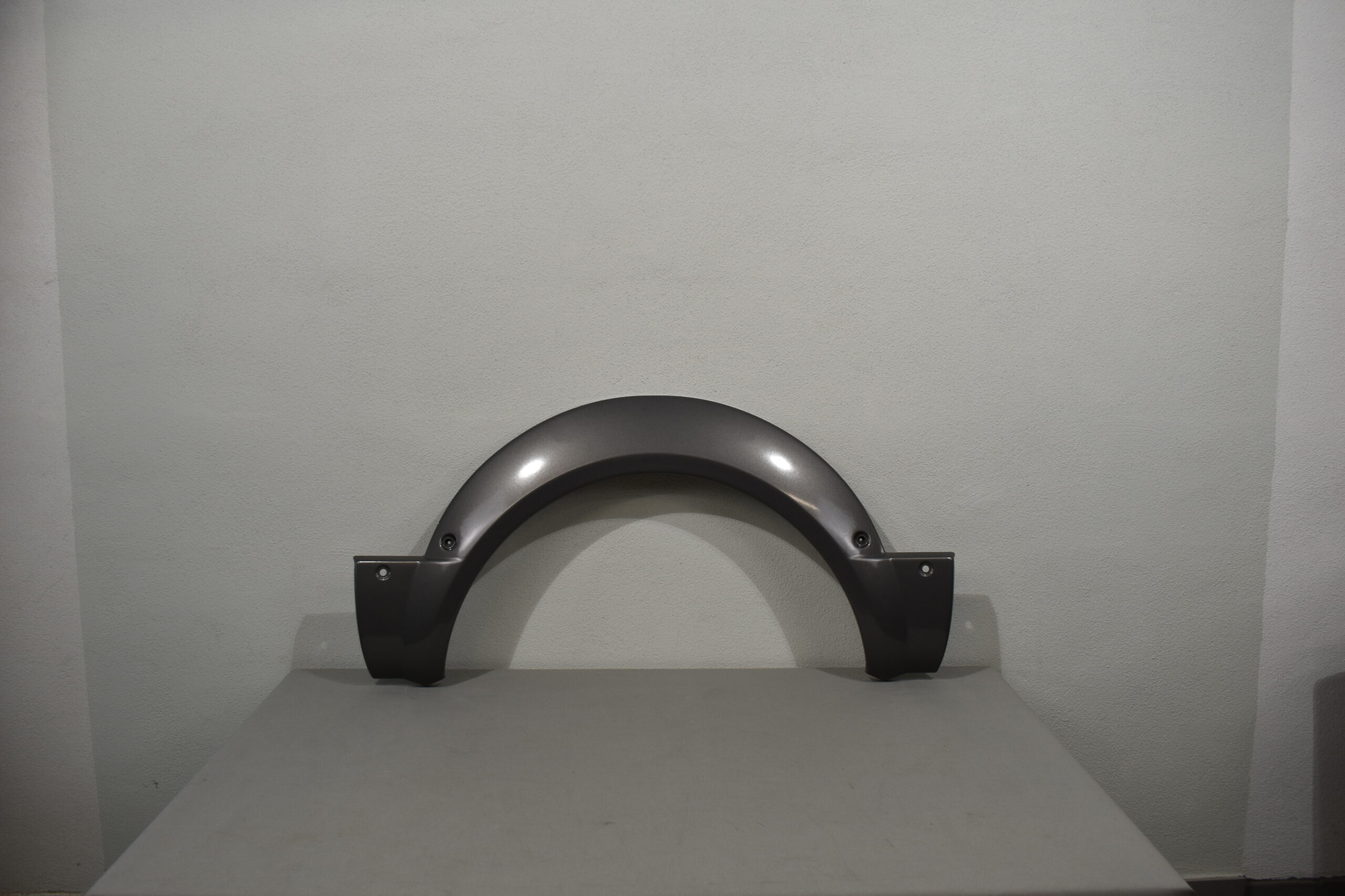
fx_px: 1177
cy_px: 448
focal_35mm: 32
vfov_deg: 41.7
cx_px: 672
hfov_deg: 59.5
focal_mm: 21
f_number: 5.6
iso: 250
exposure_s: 1/125
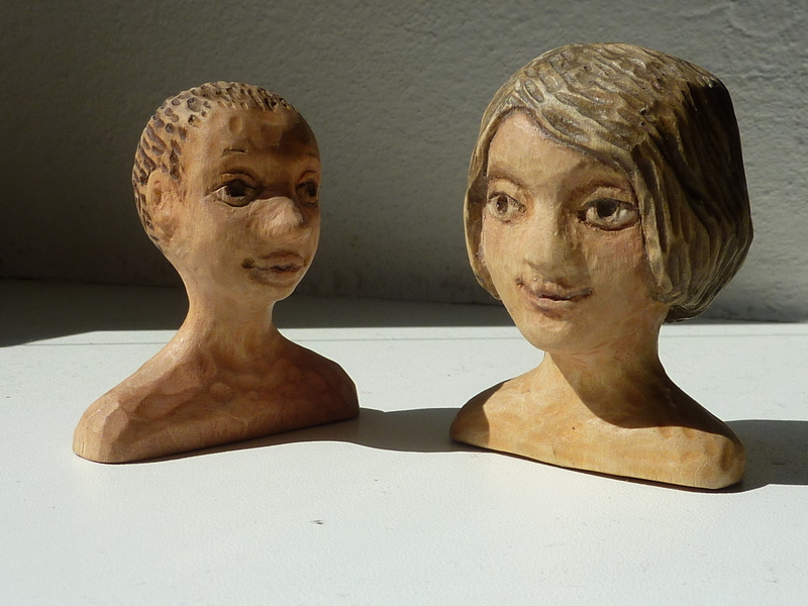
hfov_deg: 34.9
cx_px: 404
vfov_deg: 26.6
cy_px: 303
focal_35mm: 55
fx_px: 1284
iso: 80
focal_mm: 5
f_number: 5
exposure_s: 1/500
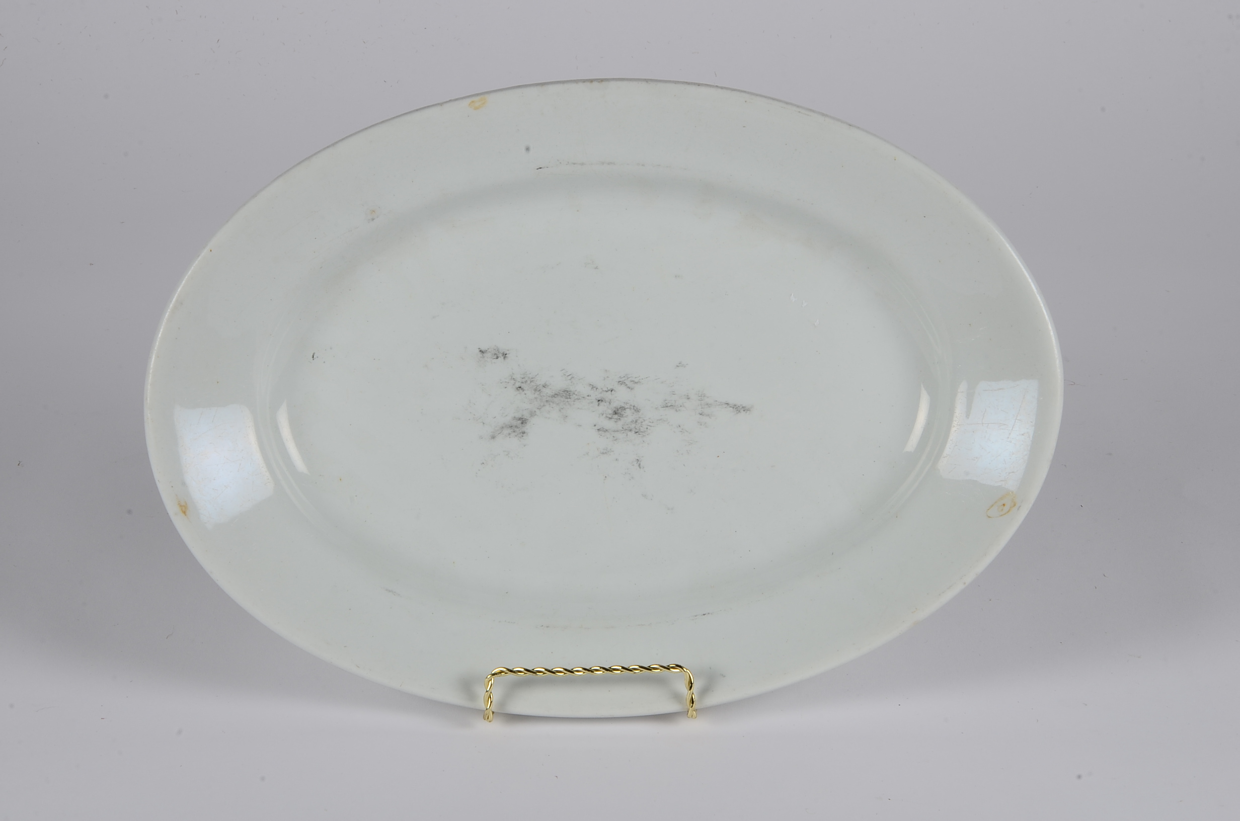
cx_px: 620
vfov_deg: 13.8
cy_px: 410
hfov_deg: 20.7
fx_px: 3403
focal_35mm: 99
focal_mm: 66
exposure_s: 1/125
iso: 100
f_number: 22
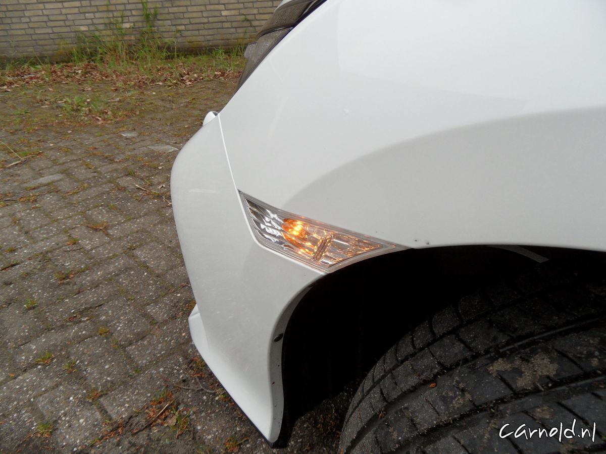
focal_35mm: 24
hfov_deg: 71.6
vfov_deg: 56.8
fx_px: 420
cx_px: 303
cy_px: 227
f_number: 3.2
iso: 80
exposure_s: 1/350
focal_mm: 3.9
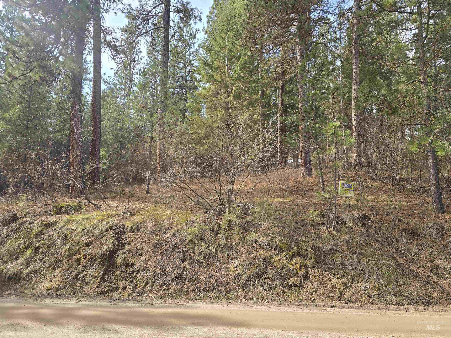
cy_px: 169
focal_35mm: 23
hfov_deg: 73.9
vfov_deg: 58.9
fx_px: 300
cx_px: 226
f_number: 1.7
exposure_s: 1/180
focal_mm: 6.3
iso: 12
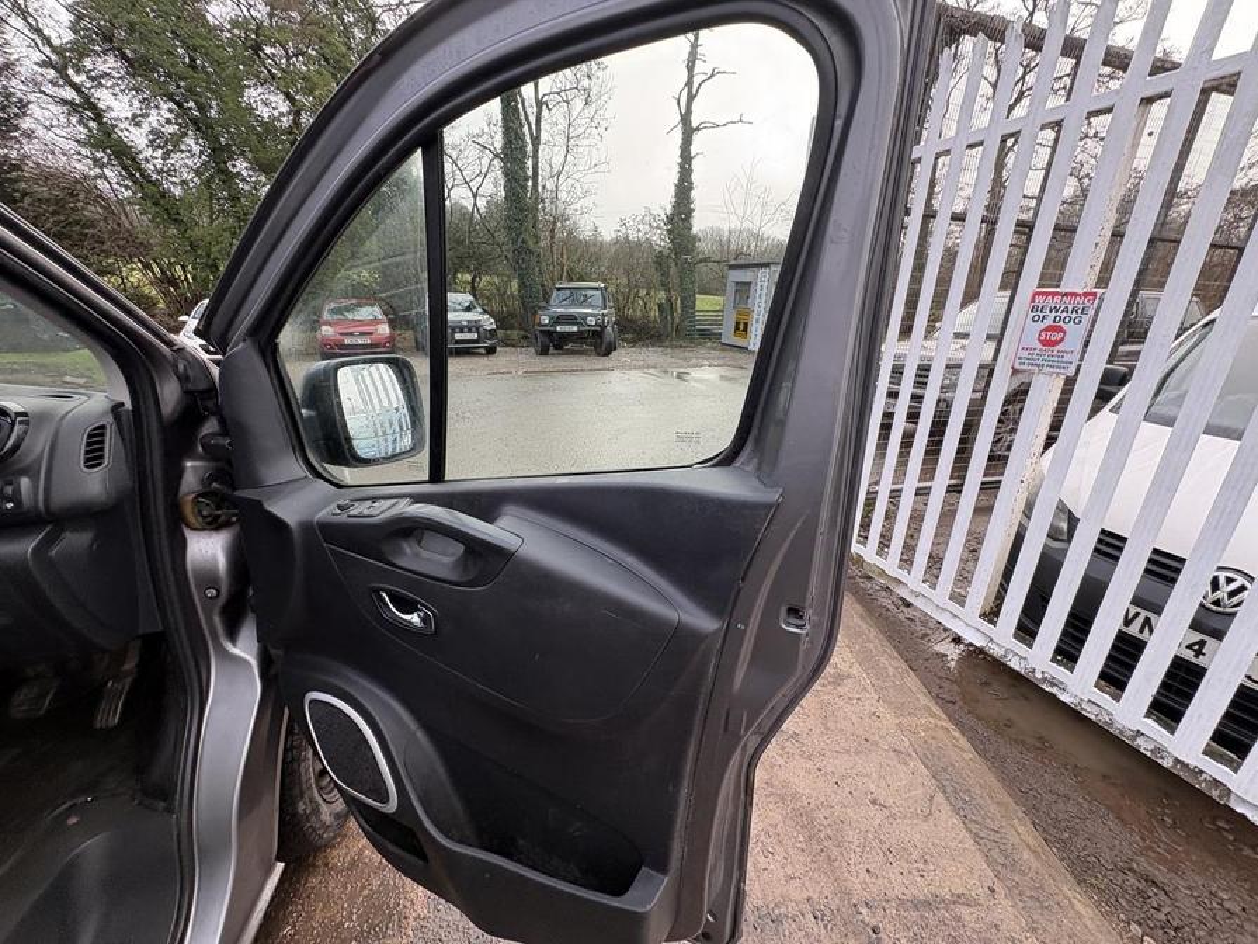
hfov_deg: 102.1
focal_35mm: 14
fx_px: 509
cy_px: 472
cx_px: 629
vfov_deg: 85.7
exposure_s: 1/99
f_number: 2.2
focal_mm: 2.22
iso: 40
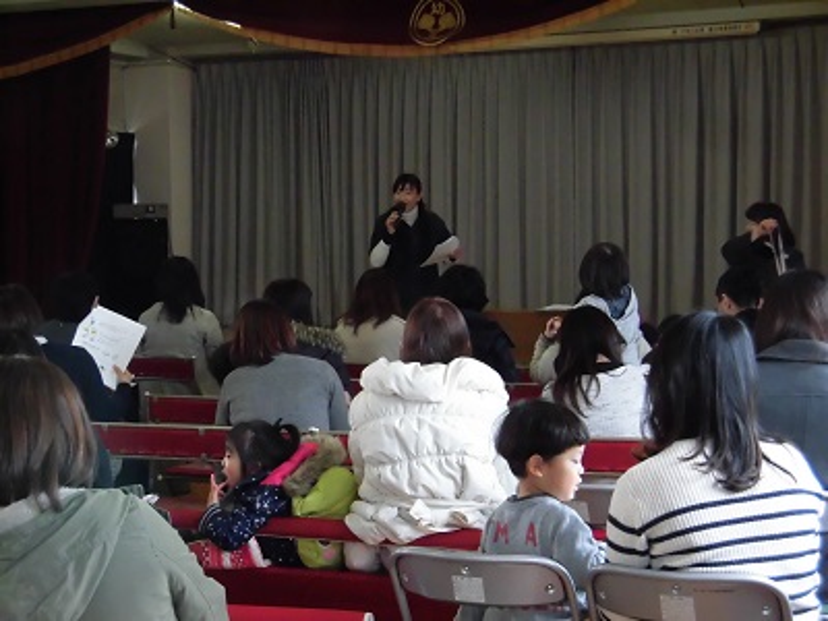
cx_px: 414
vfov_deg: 18.9
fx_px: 1866
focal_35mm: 78
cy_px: 310
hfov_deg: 25.0
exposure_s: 1/80
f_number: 4.5
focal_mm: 14
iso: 640
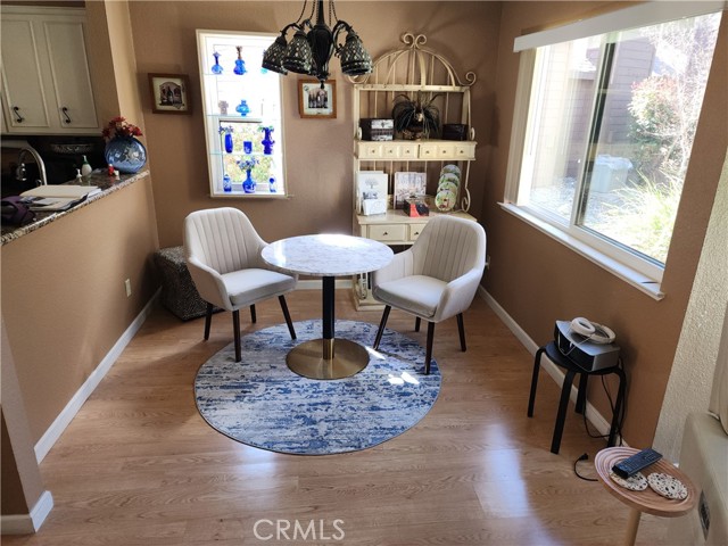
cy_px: 273
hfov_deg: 73.9
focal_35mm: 23
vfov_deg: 58.9
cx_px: 364
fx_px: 484
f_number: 1.8
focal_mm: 6.4
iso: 100
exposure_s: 1/60
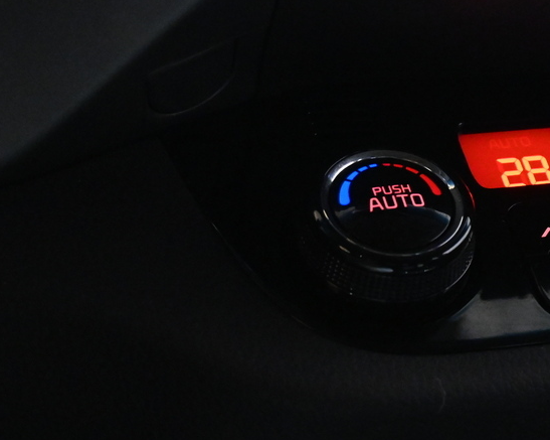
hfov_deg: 20.0
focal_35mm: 90
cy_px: 199
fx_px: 1459
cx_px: 658
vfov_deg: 17.1
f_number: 4.5
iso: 4000
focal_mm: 21.5
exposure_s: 1/80
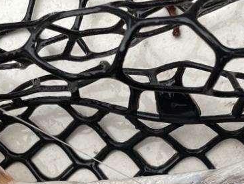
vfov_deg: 19.2
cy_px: 238
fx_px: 501
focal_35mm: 71
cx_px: 145
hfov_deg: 27.3
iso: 125
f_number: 1.6
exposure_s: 1/121
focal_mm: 4.2
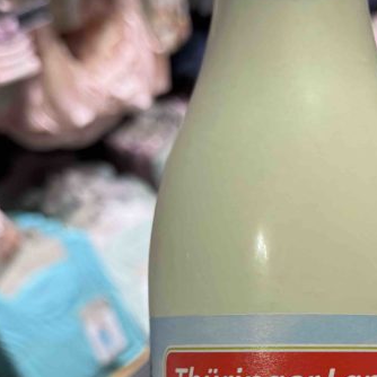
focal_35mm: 65
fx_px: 801
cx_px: 339
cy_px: 330
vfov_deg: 25.8
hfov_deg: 25.7
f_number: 1.78
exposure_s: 1/100
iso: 100
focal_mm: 6.76
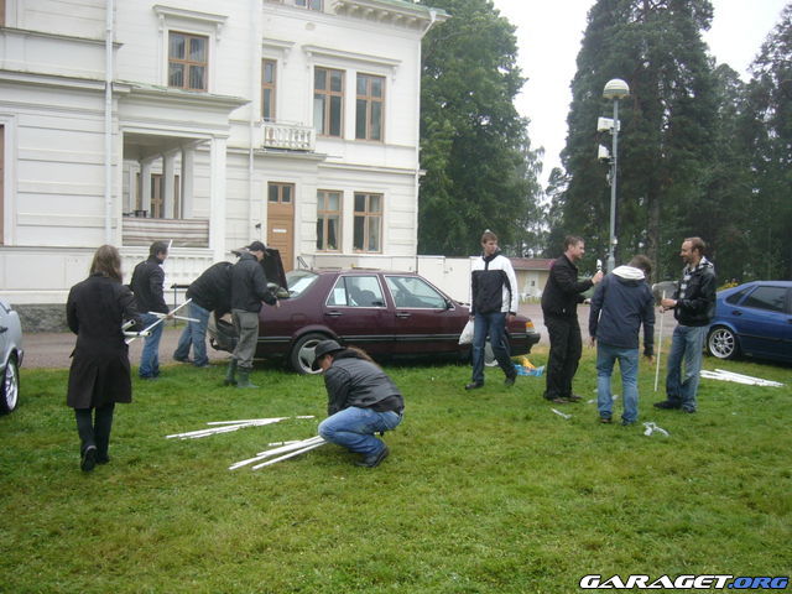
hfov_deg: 52.6
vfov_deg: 40.7
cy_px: 297
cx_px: 396
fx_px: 801
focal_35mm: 35
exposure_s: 1/60
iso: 100
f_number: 2.8
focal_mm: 5.8
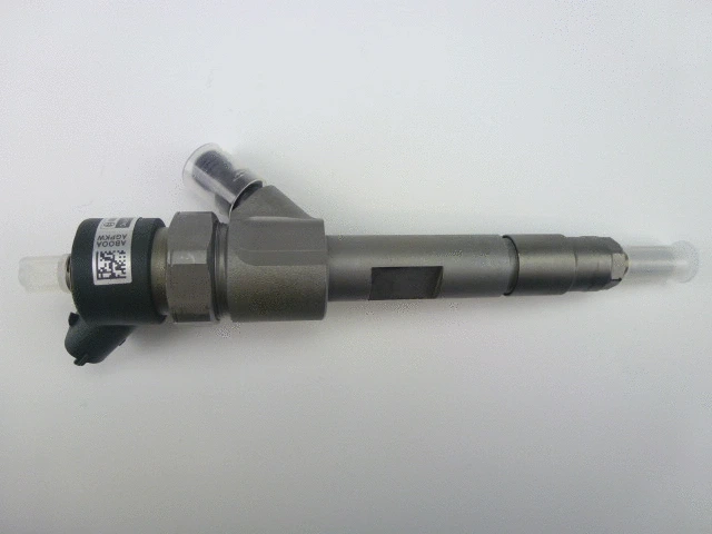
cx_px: 356
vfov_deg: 56.8
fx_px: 494
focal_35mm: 24
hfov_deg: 71.6
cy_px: 267
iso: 100
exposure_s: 1/60
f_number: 3.3
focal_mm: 4.3
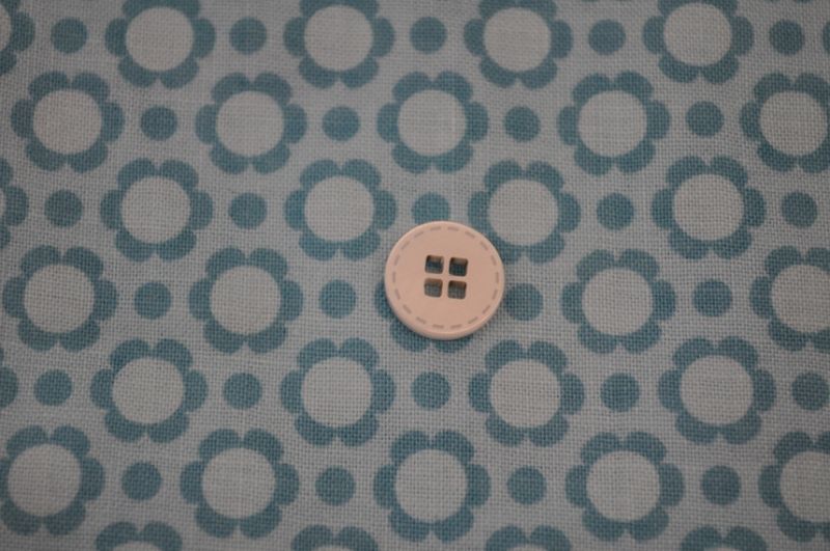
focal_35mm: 82
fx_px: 1899
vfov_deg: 16.5
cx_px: 415
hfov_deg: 24.7
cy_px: 276
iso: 400
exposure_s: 1/80
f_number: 5.6
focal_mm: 55
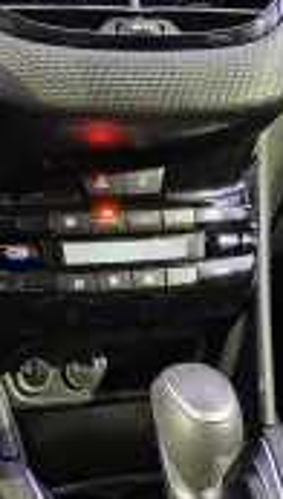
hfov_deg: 23.1
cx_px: 101
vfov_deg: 39.2
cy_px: 346
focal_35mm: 52
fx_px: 690
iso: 3200
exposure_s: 1/16.7
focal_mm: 6.3
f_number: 1.7
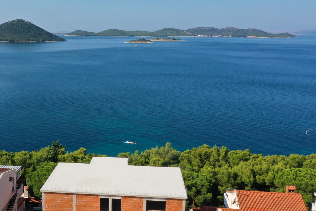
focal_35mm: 43
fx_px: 377
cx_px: 105
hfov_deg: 44.8
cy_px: 122
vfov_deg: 31.1
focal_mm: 10.26
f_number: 11
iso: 100
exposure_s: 1/120
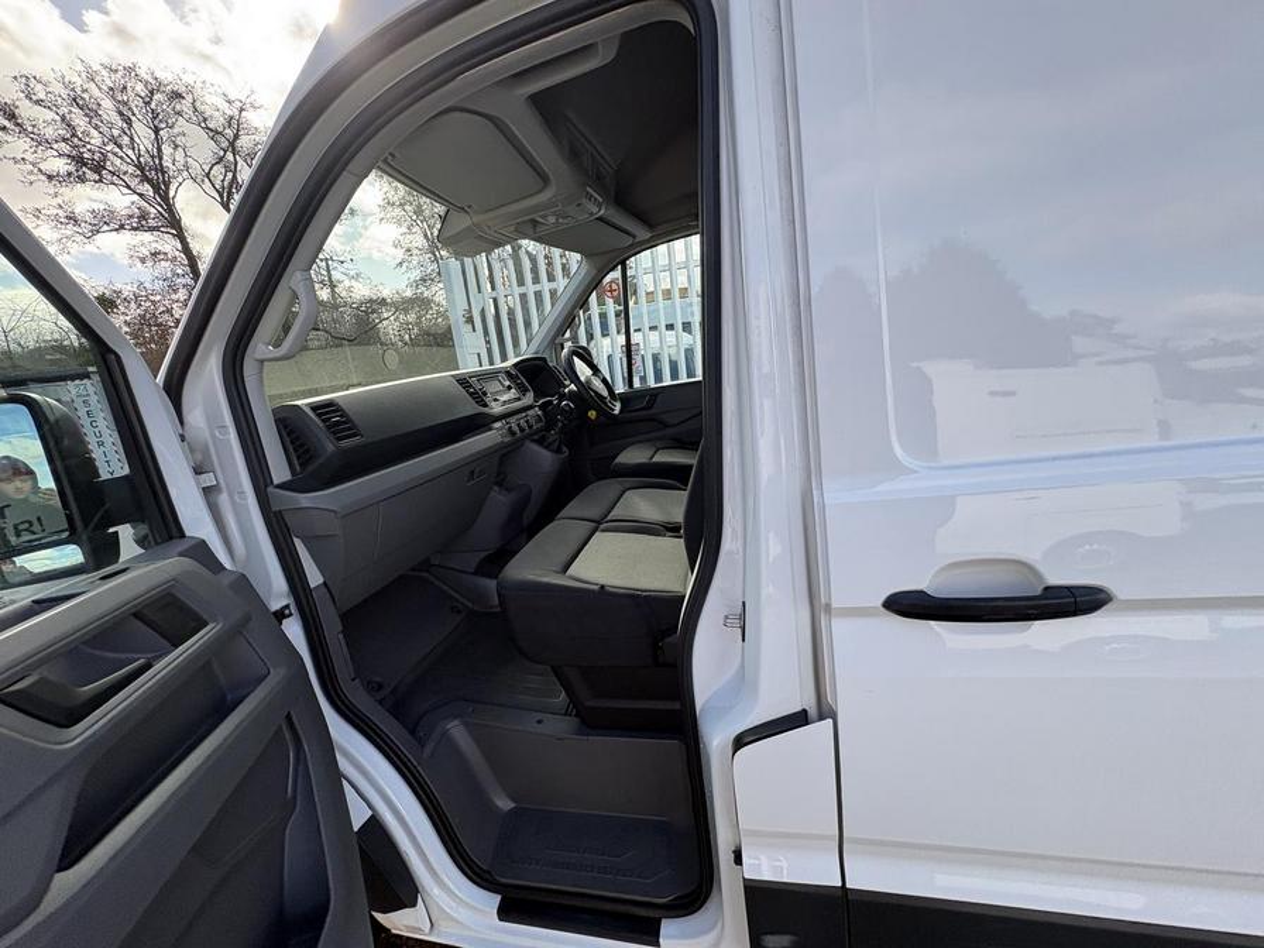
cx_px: 632
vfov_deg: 85.7
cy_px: 474
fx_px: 511
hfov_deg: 102.1
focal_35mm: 14
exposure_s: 1/284
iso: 40
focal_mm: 2.22
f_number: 2.2
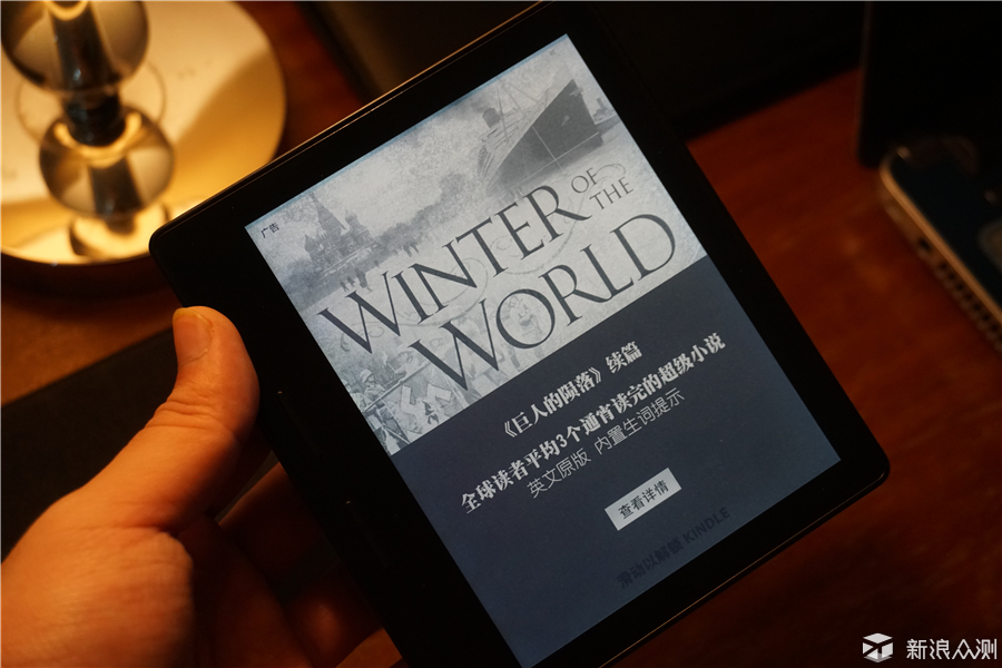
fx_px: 1252
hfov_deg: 43.6
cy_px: 334
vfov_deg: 29.9
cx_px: 501
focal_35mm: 45
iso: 1250
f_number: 5
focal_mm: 30
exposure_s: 1/60
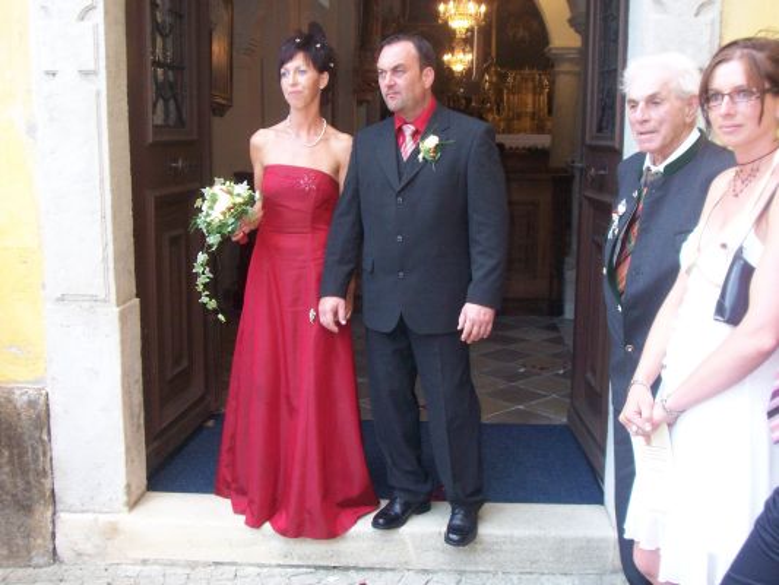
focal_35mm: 39
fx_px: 878
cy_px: 292
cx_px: 390
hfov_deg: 47.9
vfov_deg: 36.8
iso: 200
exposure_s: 1/60
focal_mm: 6.4
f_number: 3.9
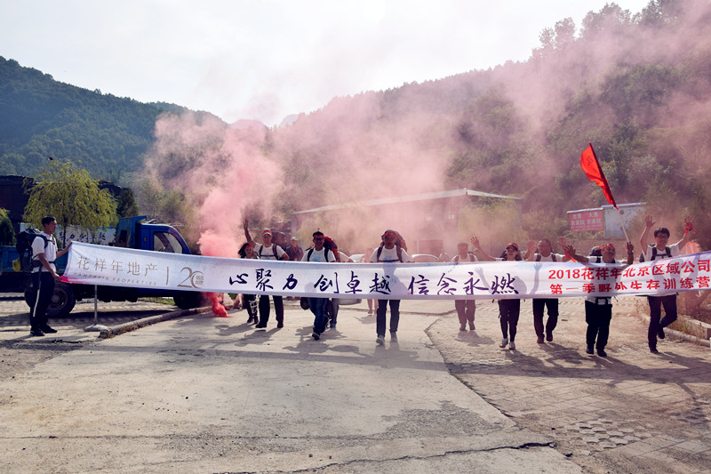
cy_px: 237
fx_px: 652
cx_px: 356
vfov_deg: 40.0
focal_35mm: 33
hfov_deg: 57.2
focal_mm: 22
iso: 400
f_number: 8
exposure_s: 1/2000
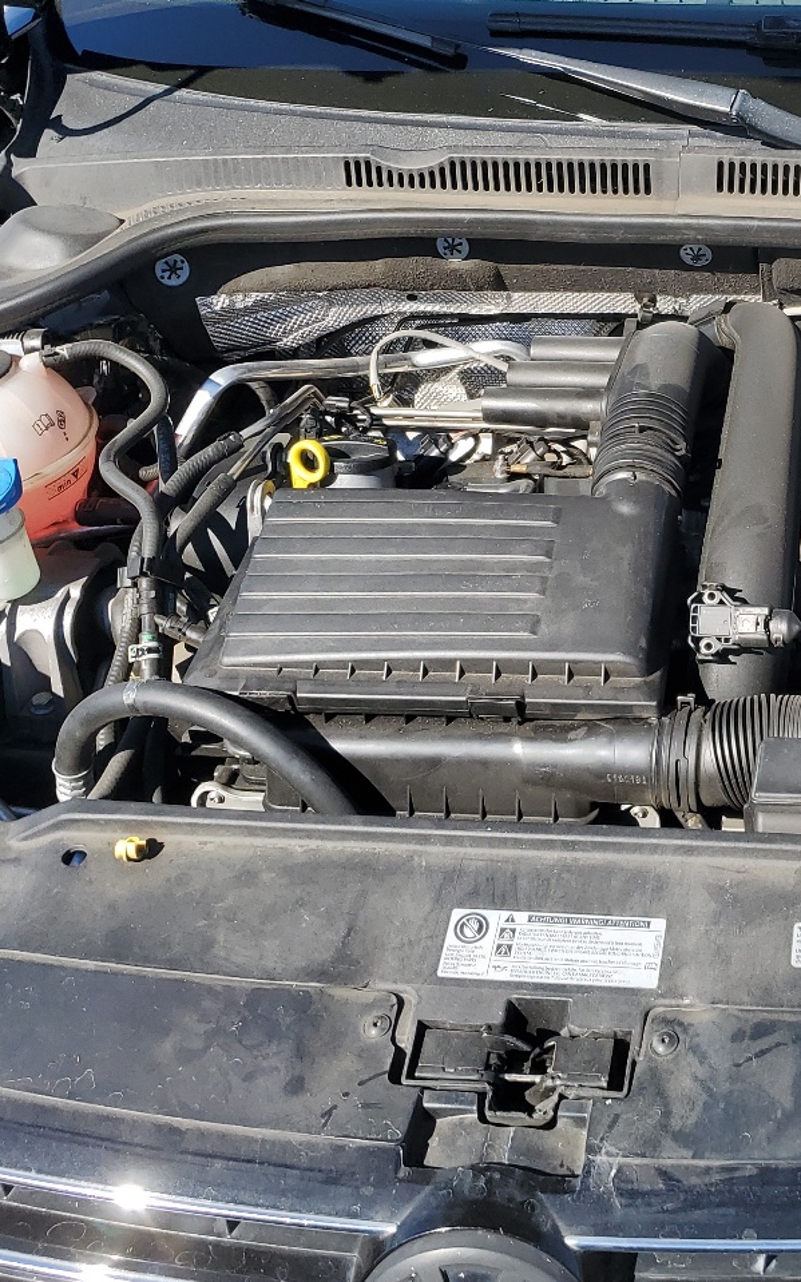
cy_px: 544
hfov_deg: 26.5
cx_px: 796
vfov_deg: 43.4
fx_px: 1607
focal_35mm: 46
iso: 50
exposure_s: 1/1667
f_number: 1.5
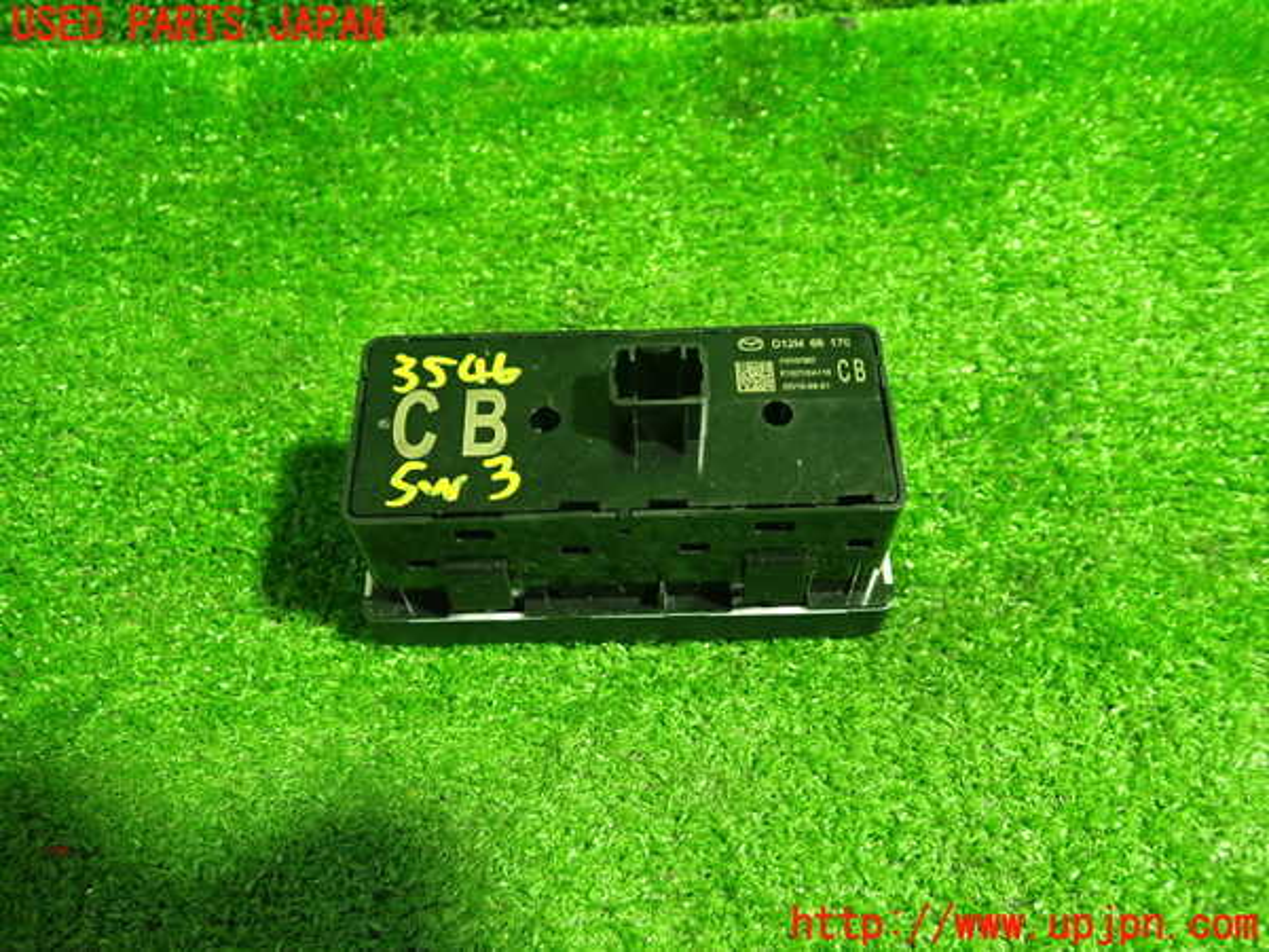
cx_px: 634
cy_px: 476
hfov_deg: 60.0
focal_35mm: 30
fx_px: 1100
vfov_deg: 46.8
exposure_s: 1/30
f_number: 2.3
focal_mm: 5.4
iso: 640
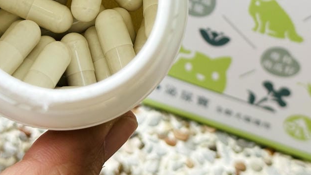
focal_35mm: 100
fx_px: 825
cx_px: 156
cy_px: -31
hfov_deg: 21.4
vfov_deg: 11.9
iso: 64
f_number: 1.78
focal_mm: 6.86
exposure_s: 1/521
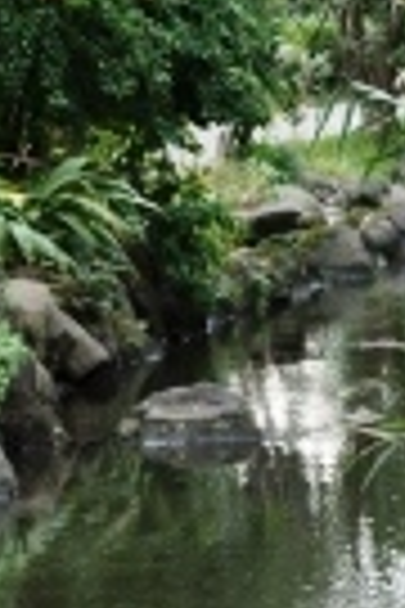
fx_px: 5163
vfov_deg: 6.7
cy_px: 23
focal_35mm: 306
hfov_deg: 4.5
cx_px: 153
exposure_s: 1/125
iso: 360
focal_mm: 38.5
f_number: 3.8
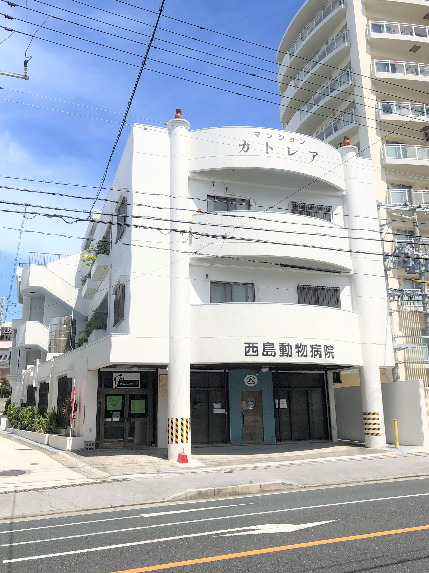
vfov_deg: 58.3
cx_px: 207
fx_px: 512
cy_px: 263
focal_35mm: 31
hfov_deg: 45.4
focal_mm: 4
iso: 20
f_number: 1.8
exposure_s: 1/3436
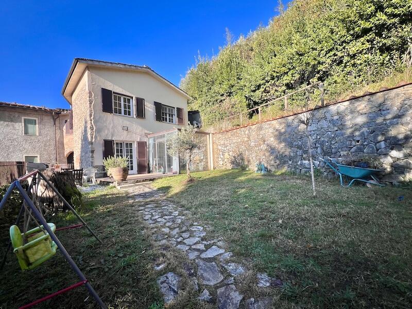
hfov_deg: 106.2
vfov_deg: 89.9
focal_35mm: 13
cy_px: 154
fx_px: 155
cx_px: 206
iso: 32
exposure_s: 1/483
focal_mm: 1.57
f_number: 1.8
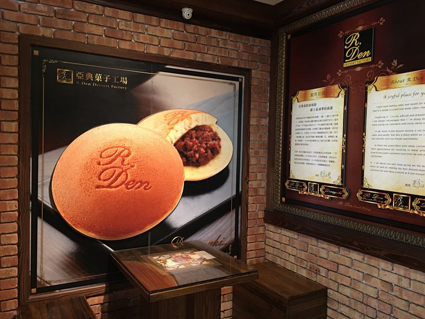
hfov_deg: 61.7
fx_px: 356
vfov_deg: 48.2
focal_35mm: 29
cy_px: 160
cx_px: 212
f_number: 2.2
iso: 100
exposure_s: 1/8
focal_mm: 4.15
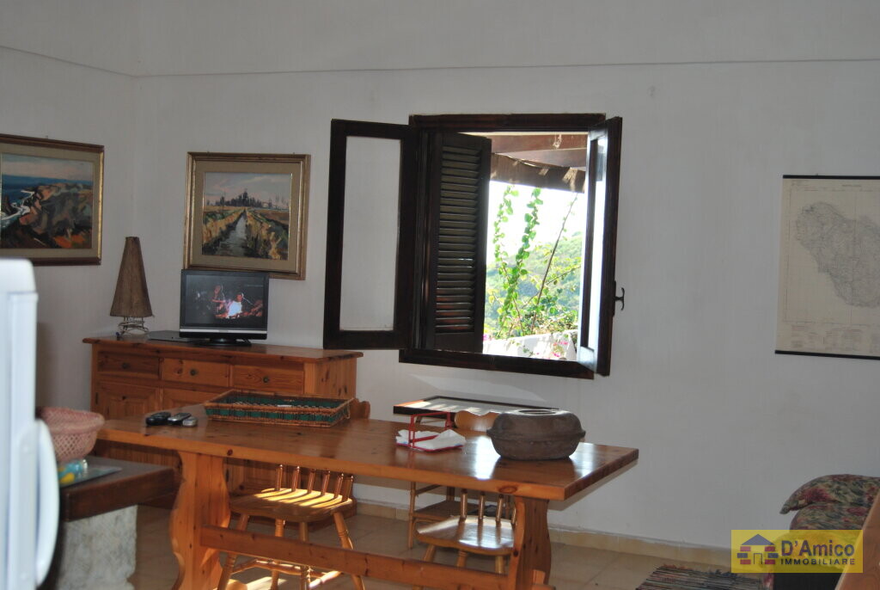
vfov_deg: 29.0
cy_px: 295
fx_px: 1138
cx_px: 440
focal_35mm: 46
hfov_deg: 42.3
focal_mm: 31
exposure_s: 1/125
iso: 160
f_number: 4.5
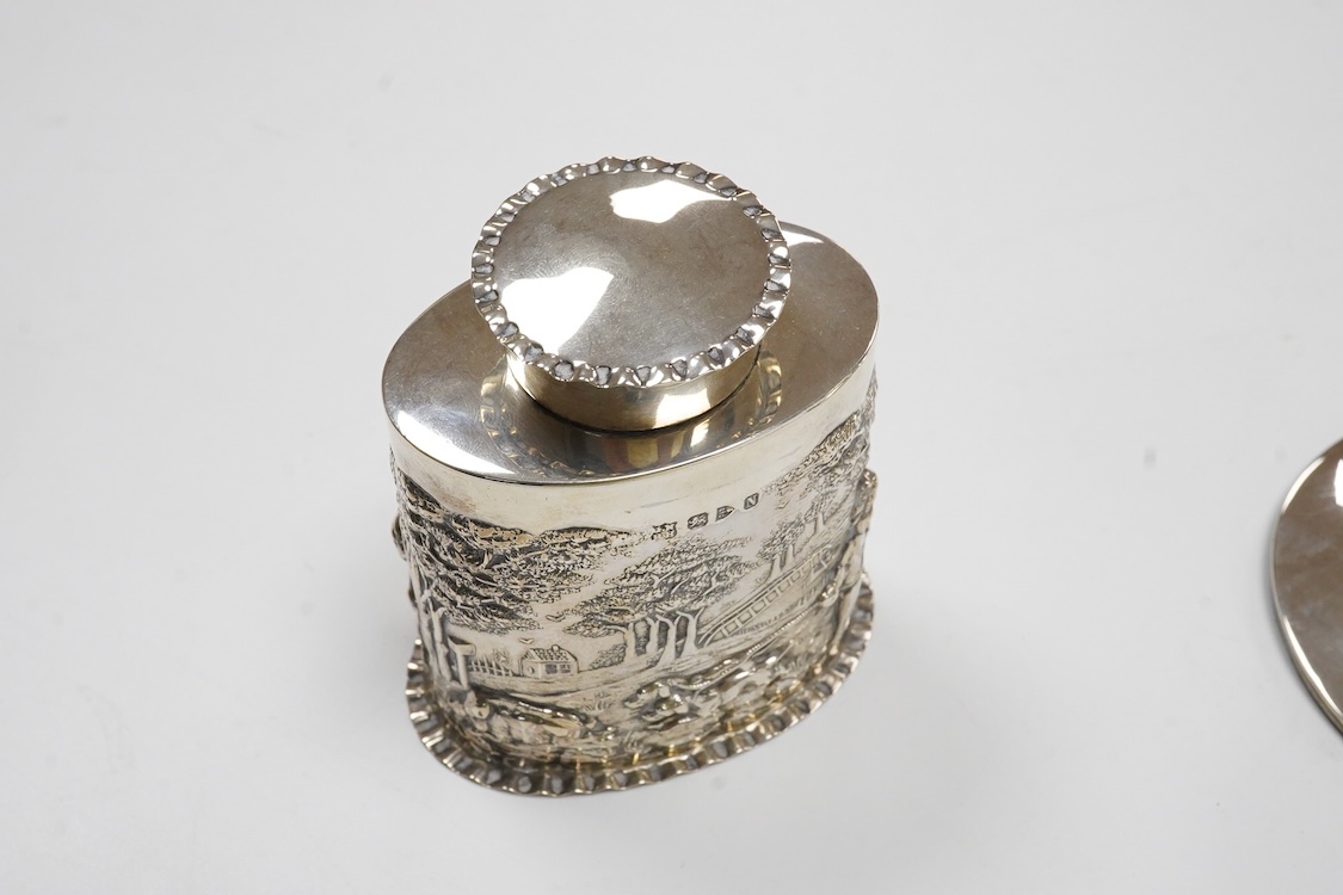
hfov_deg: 43.6
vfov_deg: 29.9
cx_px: 672
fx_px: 1679
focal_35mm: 45
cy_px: 448
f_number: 20
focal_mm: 30
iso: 2500
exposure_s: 1/100
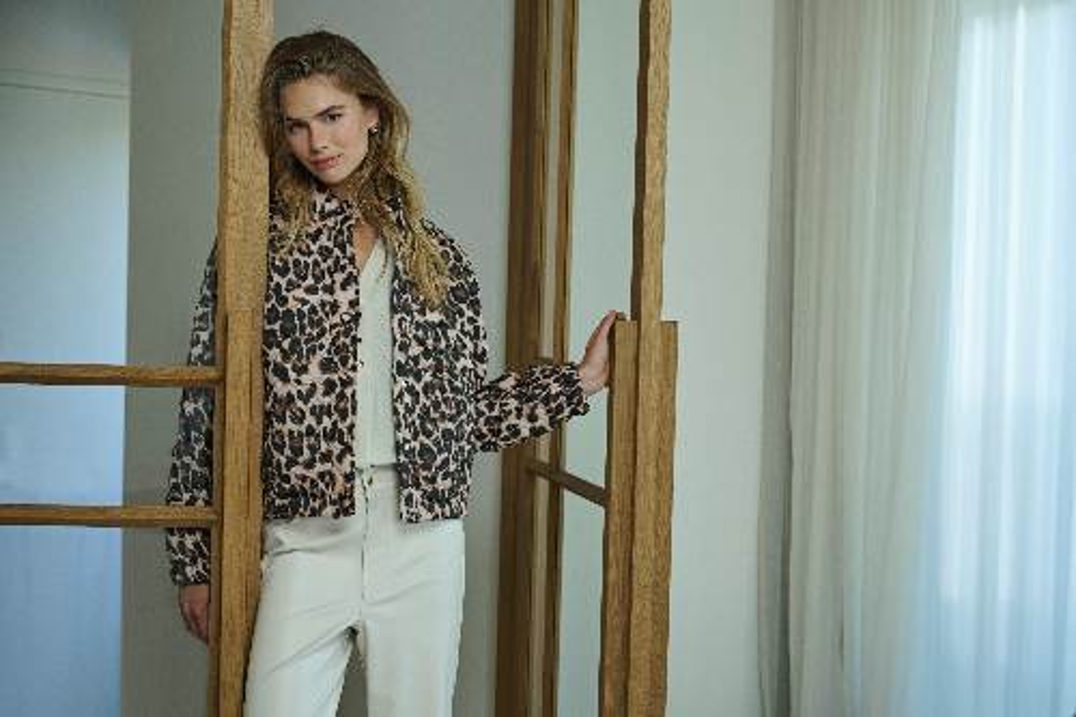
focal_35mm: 54
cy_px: 358
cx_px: 538
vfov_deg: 25.0
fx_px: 1613
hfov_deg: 36.9
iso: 400
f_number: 4
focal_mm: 54
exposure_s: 1/200
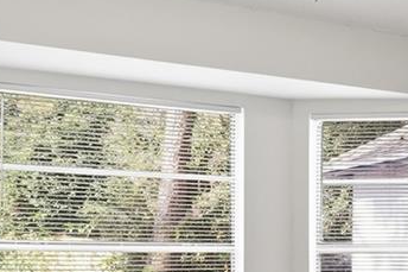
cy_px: 256
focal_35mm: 79
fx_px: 895
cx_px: 627
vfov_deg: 17.0
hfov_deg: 21.3
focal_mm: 17
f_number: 6.3
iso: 200
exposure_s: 1/250
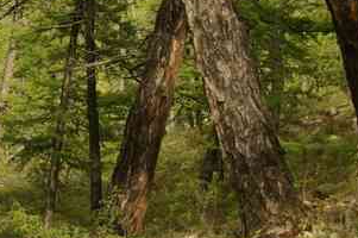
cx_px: -57
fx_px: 1924
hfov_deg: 10.5
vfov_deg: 7.0
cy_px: 245
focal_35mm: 194
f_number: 8
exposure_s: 1/180
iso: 100
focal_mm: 38.8
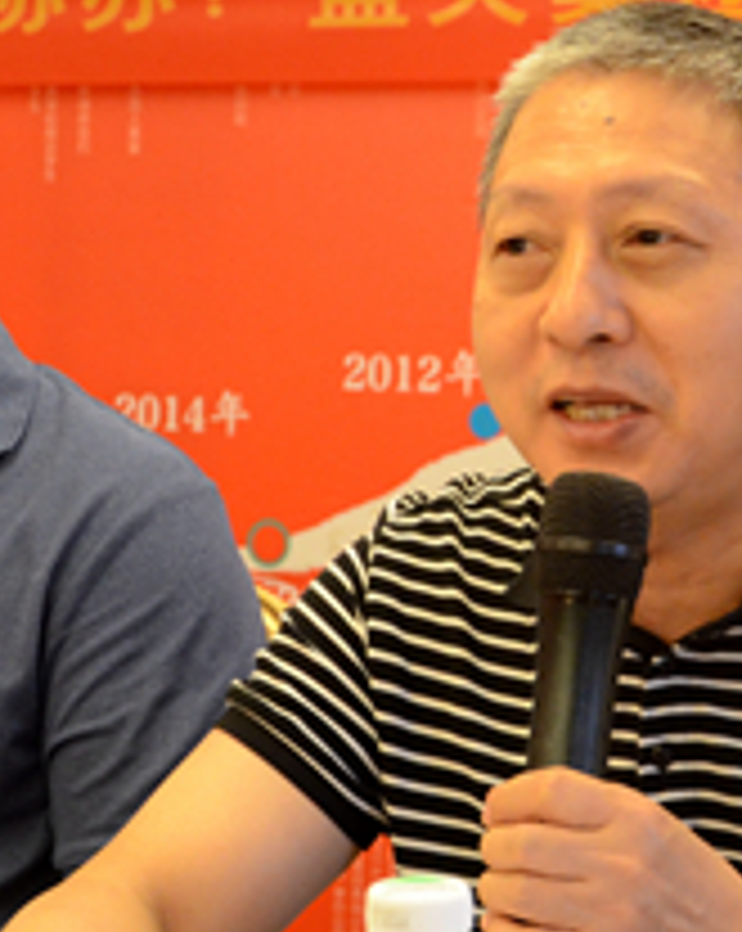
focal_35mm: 106
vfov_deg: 18.1
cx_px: 666
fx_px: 2916
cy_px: 480
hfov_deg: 14.4
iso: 1600
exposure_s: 1/30
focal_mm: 26
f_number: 4
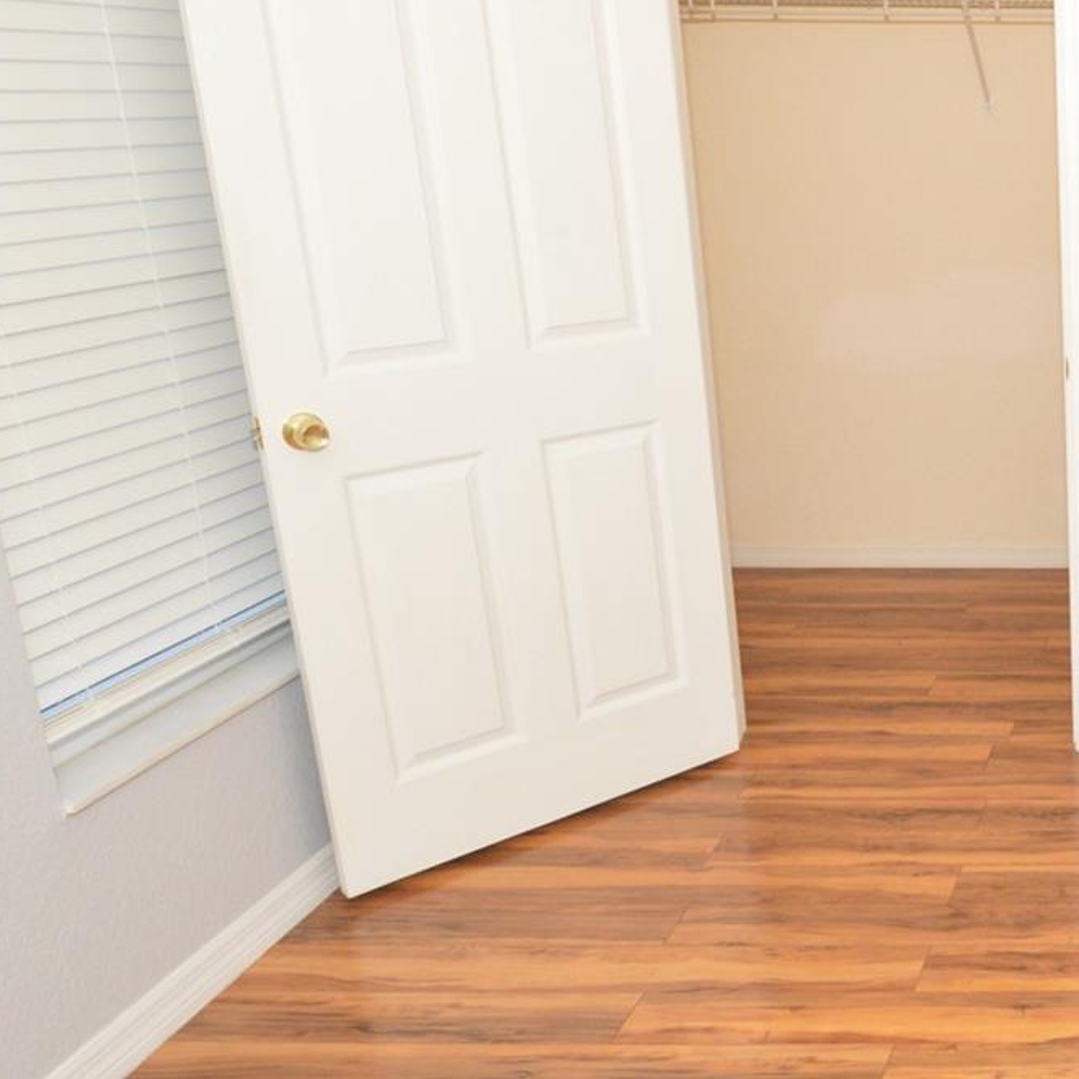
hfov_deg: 36.1
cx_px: 1262
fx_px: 1305
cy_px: 486
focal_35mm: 37
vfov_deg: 44.9
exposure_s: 1/80
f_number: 10
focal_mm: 12
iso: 1600
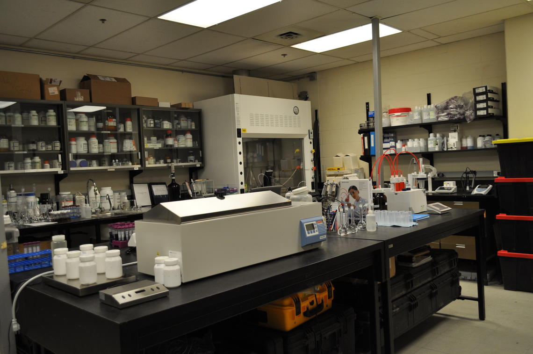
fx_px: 488
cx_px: 266
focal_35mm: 33
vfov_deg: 39.9
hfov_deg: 57.3
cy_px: 177
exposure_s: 1/60
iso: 400
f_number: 4
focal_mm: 22
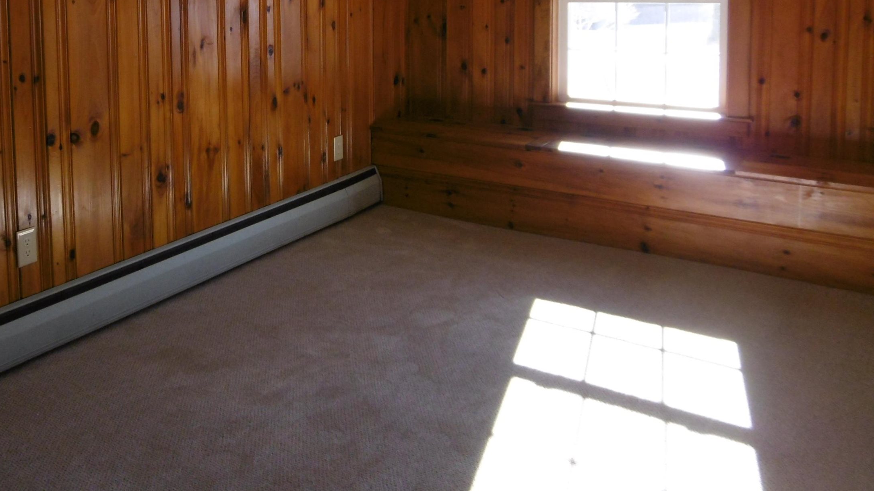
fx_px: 857
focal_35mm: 37
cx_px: 260
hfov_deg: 52.5
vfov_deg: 30.4
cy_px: 37
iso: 100
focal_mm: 4.3
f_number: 3.1
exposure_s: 1/60
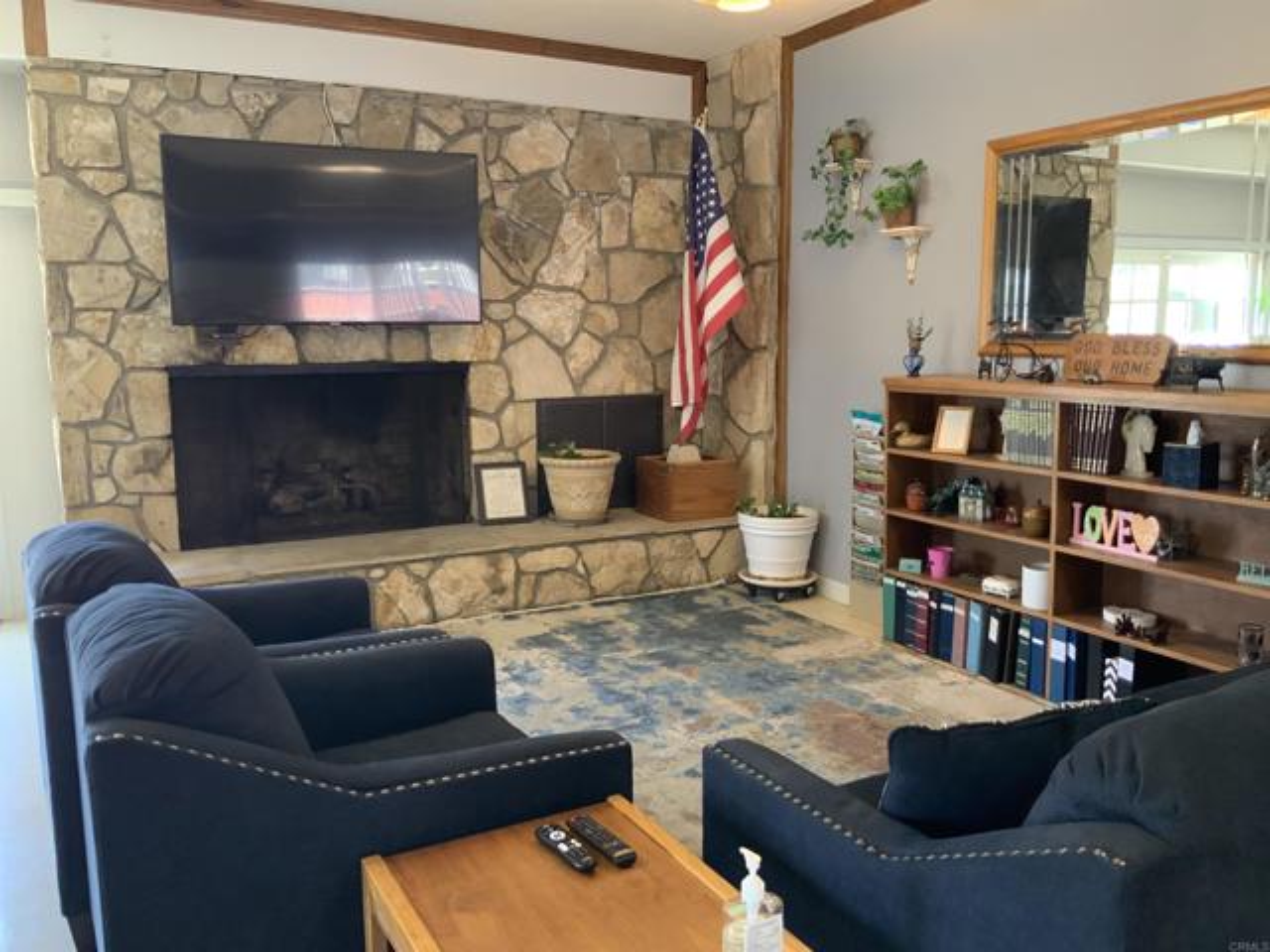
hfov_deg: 61.7
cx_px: 635
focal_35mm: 29
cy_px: 476
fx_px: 1064
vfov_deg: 48.2
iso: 160
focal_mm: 3
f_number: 1.8
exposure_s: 1/60
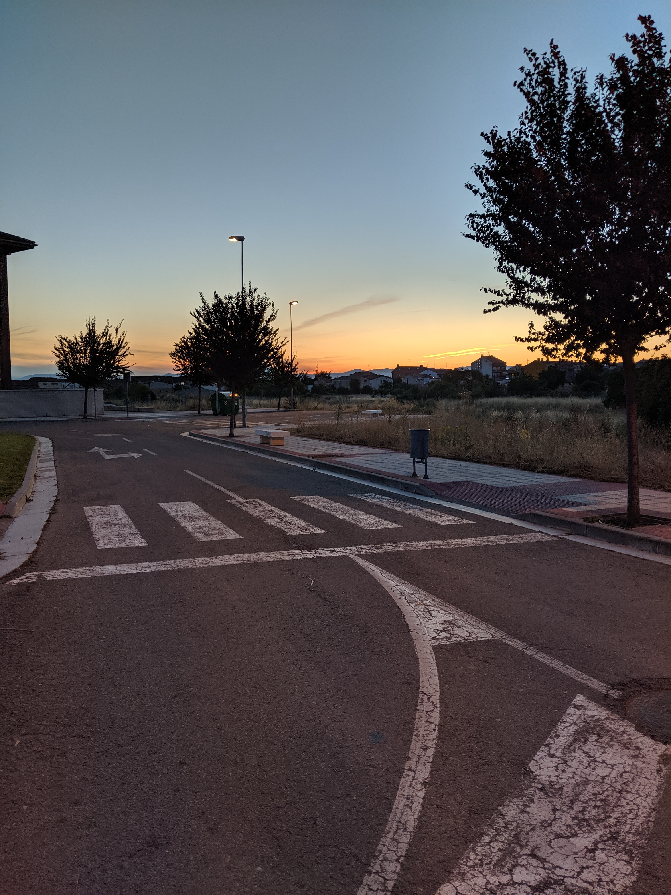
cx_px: 336
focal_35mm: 27
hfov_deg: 51.4
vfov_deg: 65.3
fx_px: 698
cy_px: 448
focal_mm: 4.44
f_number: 1.8
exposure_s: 1/125
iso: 45
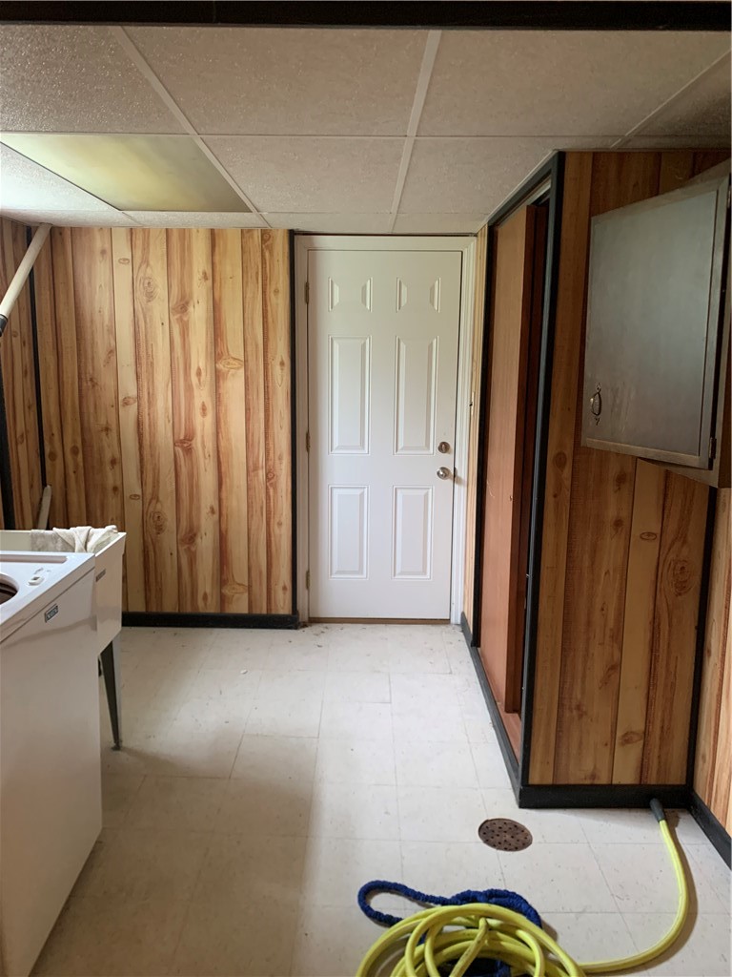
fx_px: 733
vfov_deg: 67.3
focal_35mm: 26
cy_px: 488
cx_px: 366
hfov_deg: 53.1
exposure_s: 1/60
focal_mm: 4.25
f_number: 1.8
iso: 320
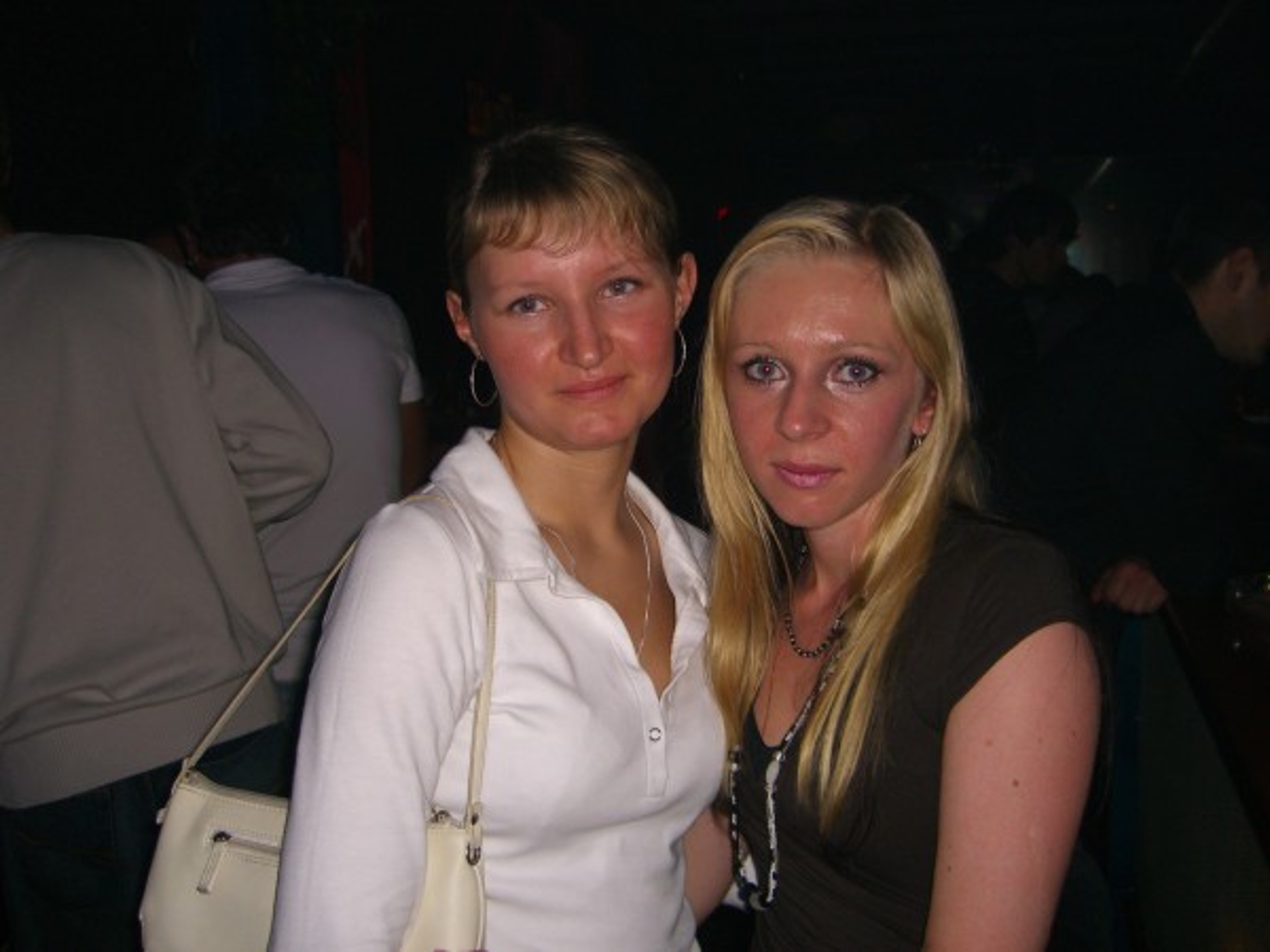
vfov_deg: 37.7
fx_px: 1394
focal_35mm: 38
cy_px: 476
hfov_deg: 49.0
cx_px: 635
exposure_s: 1/60
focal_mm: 7.9
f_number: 2.8
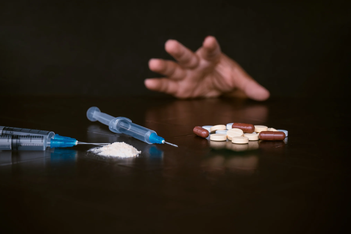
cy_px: 116
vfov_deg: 19.2
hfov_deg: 28.5
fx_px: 692
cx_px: 175
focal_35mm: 71
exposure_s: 1/250
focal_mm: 70
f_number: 8
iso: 800
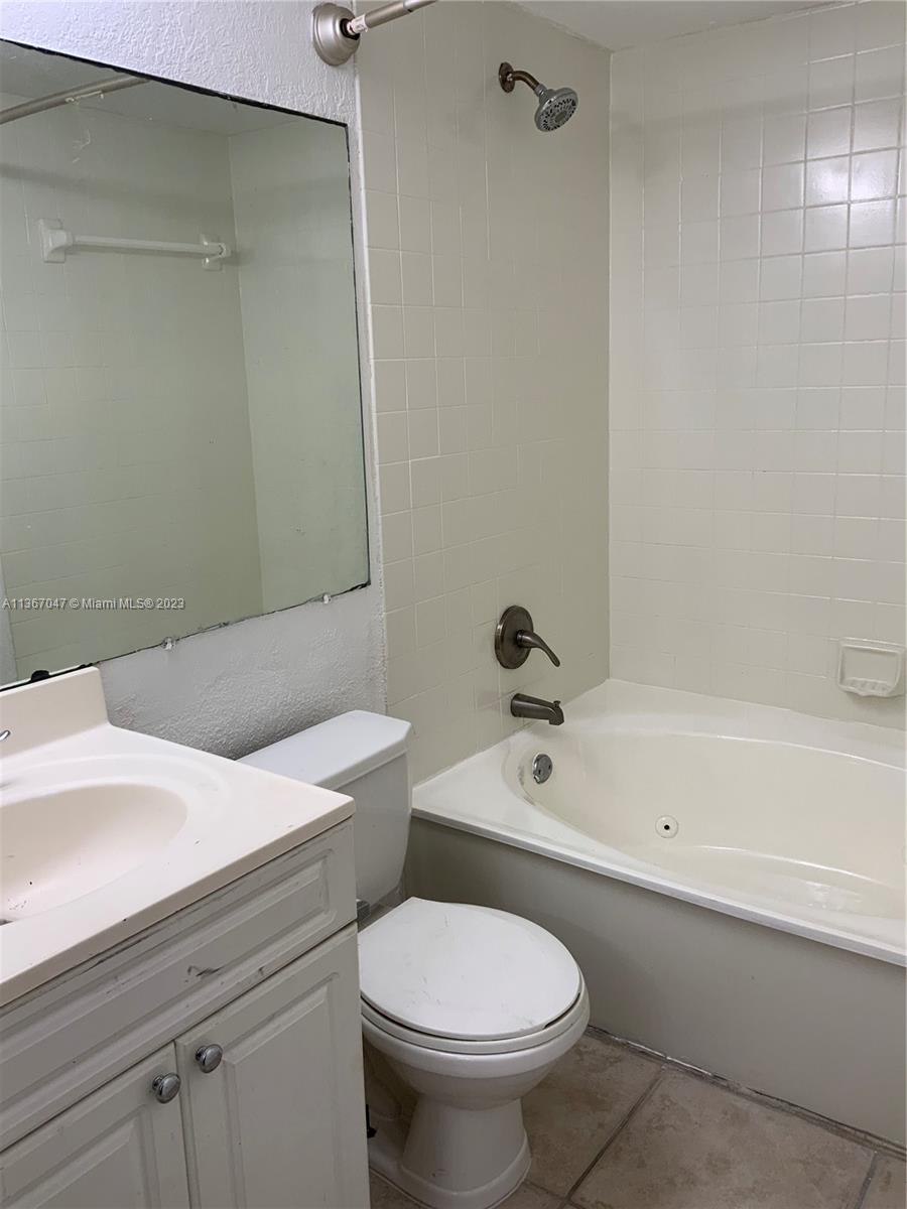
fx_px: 1013
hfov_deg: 48.2
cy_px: 604
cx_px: 454
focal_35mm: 29
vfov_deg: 61.7
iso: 32
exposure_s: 1/120
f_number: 1.8
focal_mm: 3
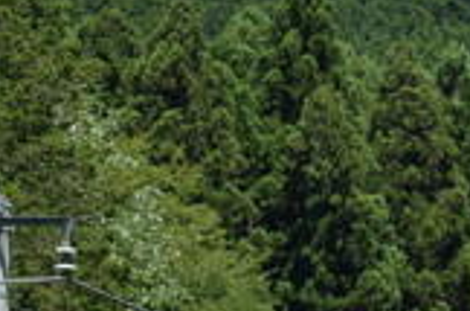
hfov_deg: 2.7
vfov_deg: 1.8
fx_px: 9893
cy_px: 811
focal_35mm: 760
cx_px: 1248
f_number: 8
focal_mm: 120
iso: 200
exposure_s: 1/640
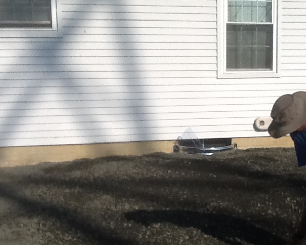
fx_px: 625
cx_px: 228
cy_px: 169
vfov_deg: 22.0
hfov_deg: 27.2
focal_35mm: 69
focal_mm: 2.03
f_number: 2.4
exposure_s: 1/2674
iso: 50
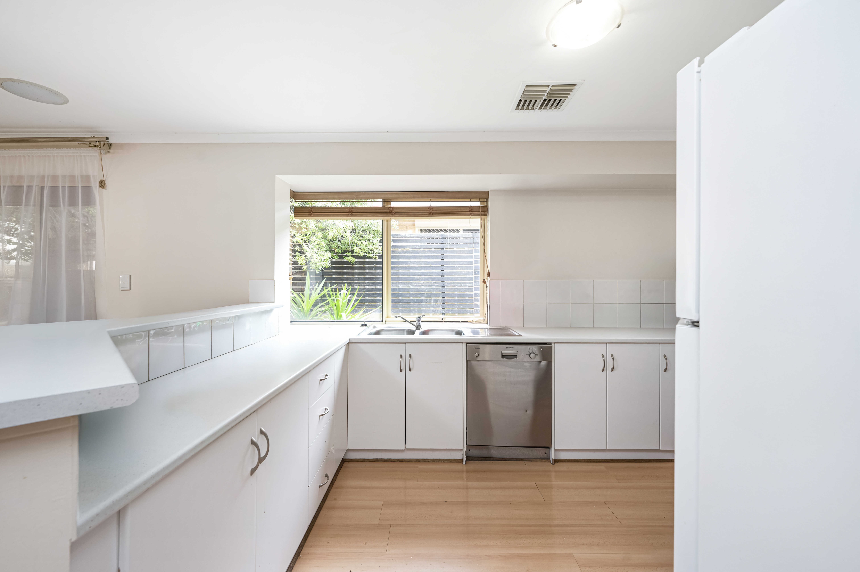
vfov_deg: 81.1
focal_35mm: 14
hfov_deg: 104.3
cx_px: 430
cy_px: 286
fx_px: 334
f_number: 7.1
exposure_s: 1/6
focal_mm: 14
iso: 50
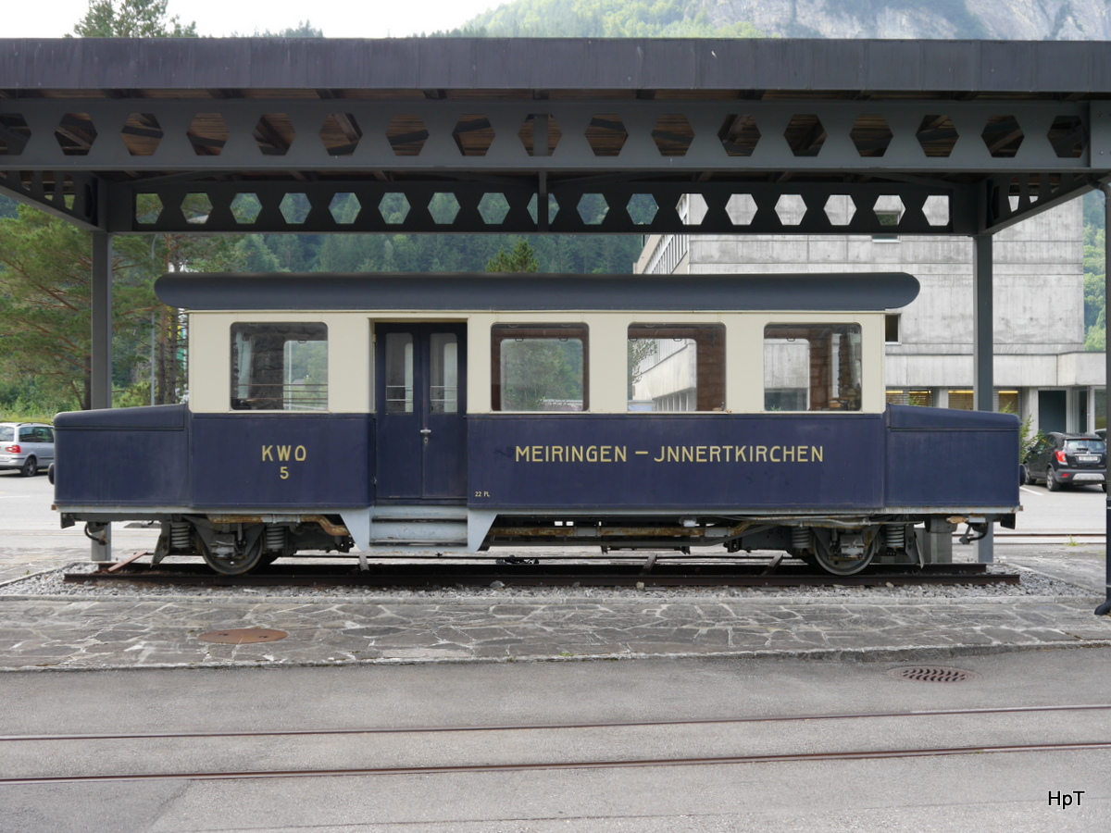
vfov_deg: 36.0
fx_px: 1284
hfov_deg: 46.8
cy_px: 416
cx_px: 556
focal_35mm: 40
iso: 160
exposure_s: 1/160
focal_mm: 20
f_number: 5
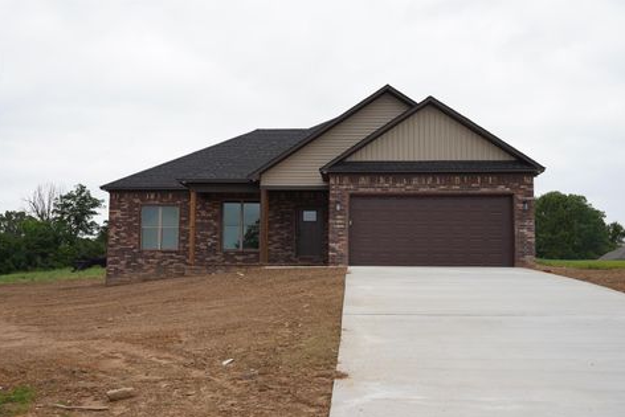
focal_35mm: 36
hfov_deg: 52.6
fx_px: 633
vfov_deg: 36.5
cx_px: 324
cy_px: 219
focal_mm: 34.4
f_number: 5
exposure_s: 1/320
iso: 100
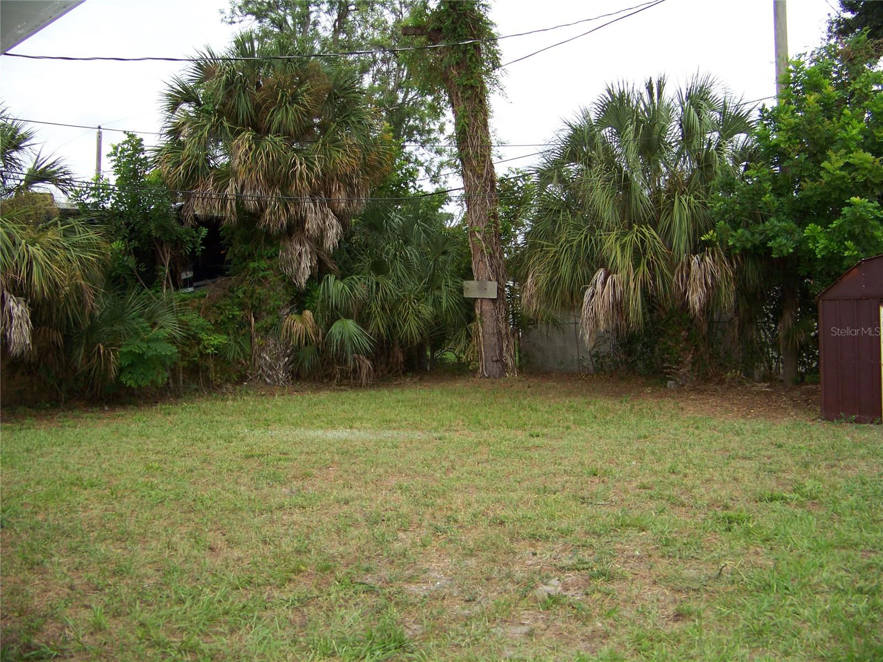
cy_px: 331
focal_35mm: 36
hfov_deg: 51.4
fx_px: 918
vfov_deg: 39.7
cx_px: 442
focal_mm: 5.85
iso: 67
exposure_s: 1/320
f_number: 2.8
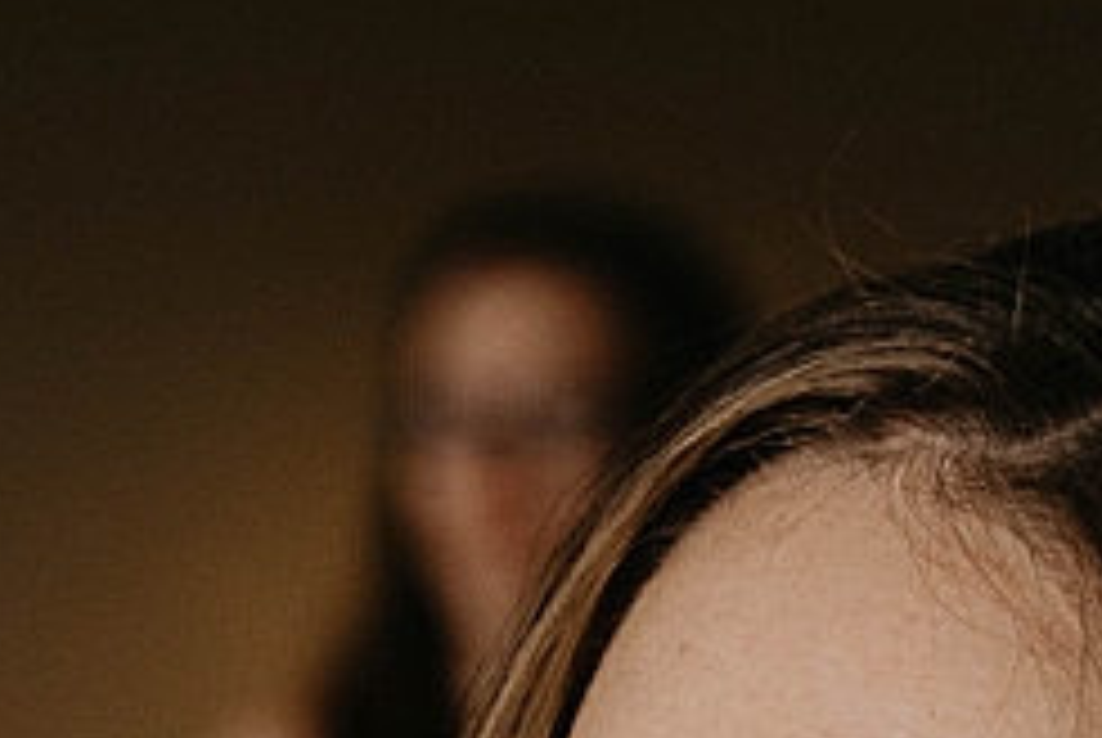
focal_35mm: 251
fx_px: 7692
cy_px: 2086
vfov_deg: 5.2
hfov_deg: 8.1
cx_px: -90
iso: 1000
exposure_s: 1/160
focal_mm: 44
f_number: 2.8
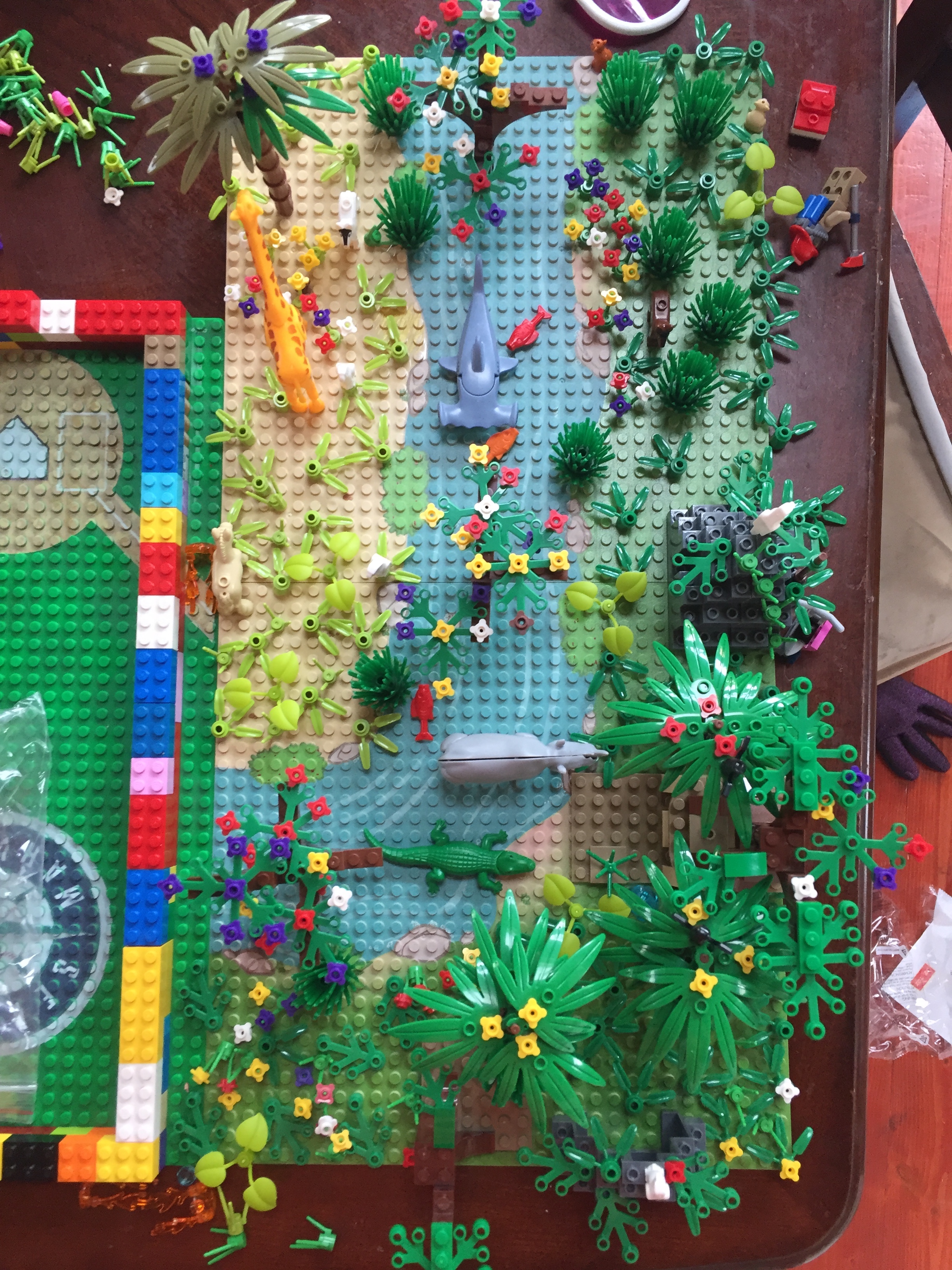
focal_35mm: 29
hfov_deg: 48.2
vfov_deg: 61.7
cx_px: 476
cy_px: 635
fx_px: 1063
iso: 100
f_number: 2.2
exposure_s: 1/30
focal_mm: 4.15
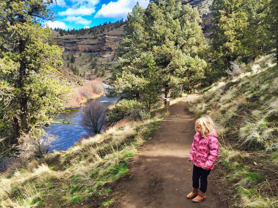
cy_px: 104
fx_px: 233
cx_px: 139
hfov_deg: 61.7
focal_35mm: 29
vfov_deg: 48.2
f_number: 2.2
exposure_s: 1/682
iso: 32
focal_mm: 4.15
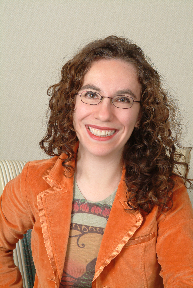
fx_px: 1263
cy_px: 144
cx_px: 96
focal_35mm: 158
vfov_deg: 13.0
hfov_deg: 8.7
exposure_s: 1/90
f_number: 16
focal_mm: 105
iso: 100
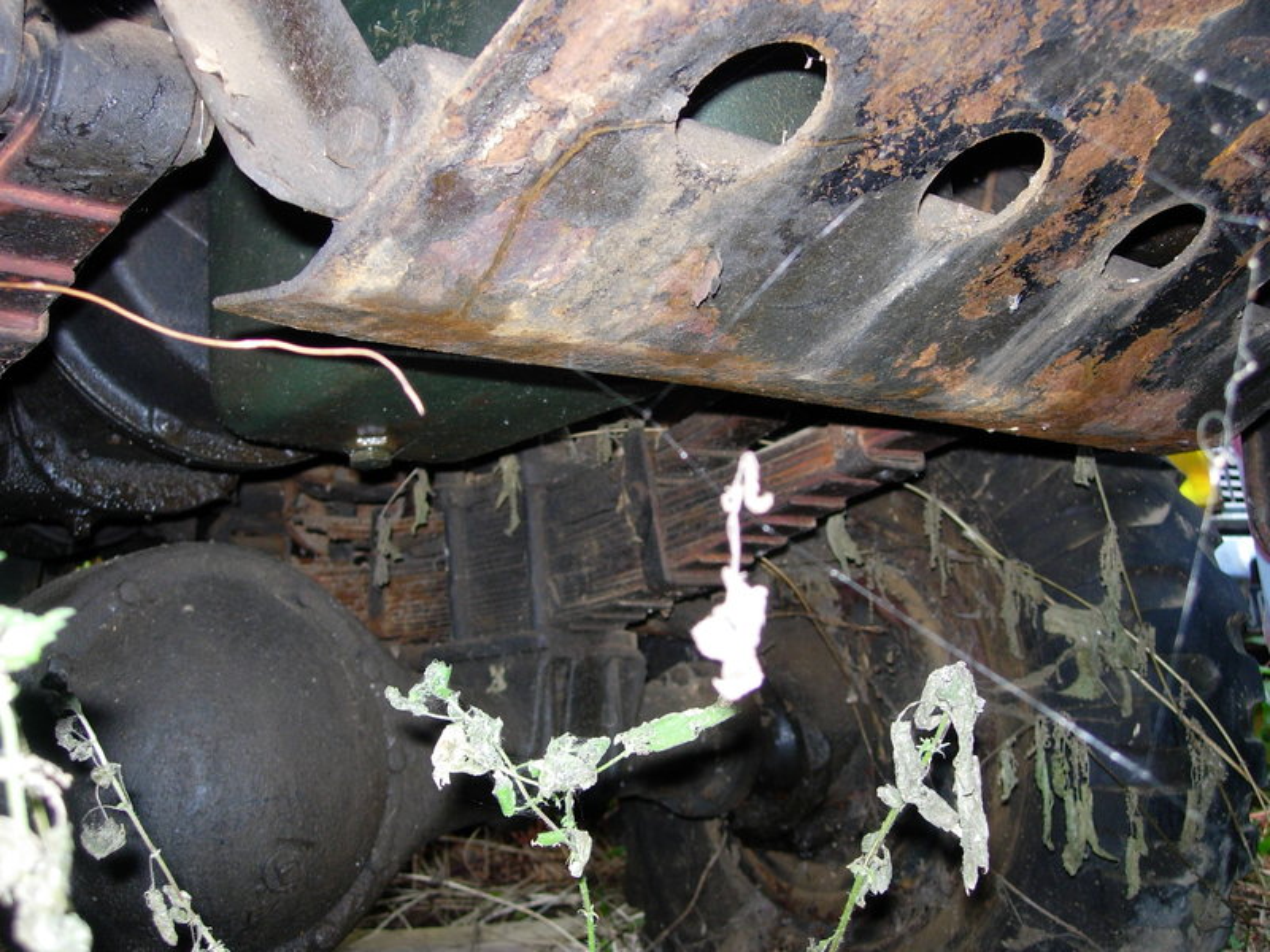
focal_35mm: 41
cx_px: 635
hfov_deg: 45.8
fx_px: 1504
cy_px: 476
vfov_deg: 35.1
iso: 79
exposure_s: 1/64
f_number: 2.9
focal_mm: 8.5
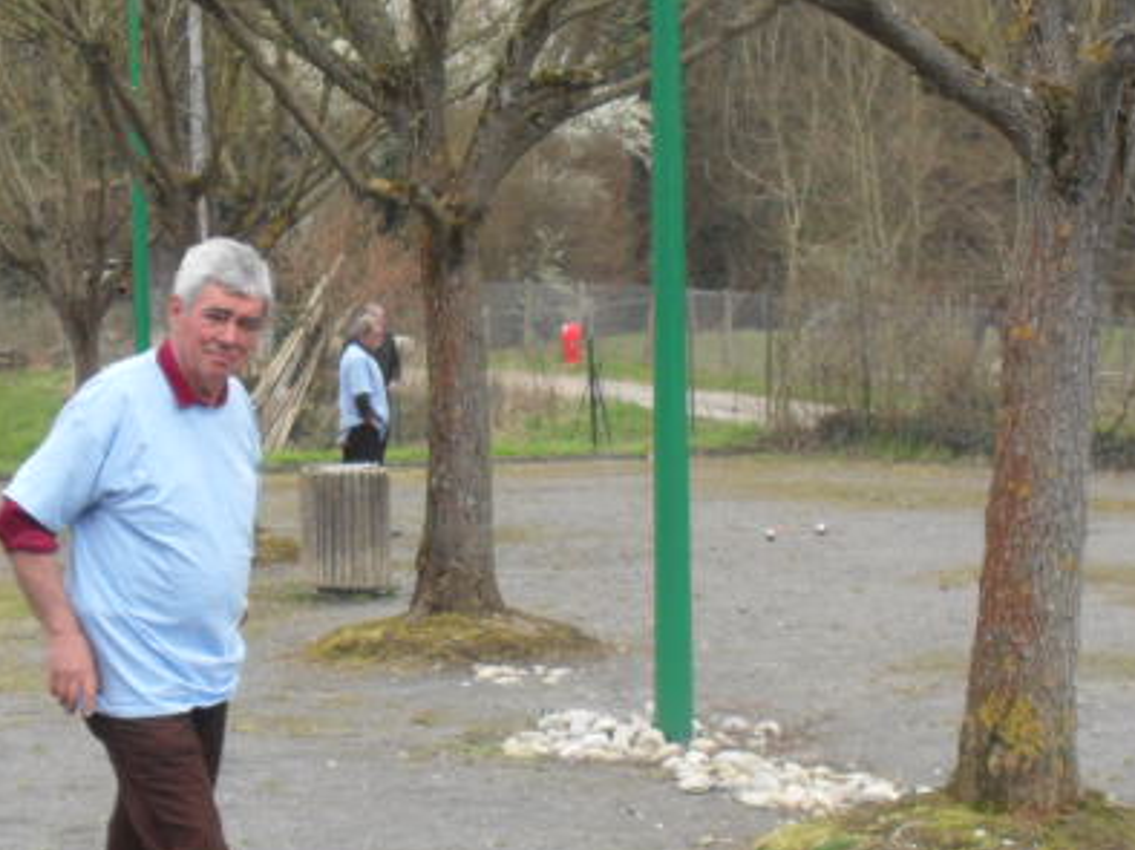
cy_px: 547
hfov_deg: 21.5
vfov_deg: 16.2
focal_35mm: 91
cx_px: 386
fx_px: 2982
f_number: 3.2
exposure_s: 1/250
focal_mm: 6.3
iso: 100
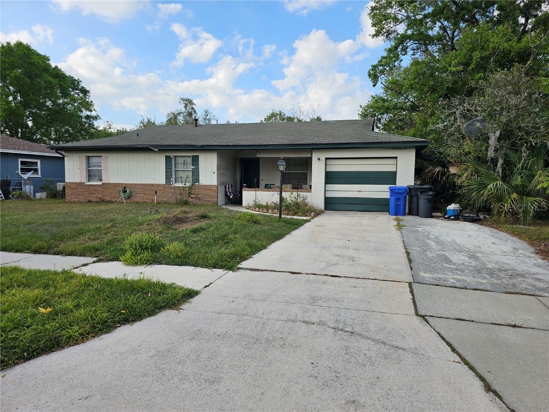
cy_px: 206
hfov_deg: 73.9
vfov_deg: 58.9
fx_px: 365
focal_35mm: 23
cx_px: 274
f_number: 1.7
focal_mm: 6.3
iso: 10
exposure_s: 1/455
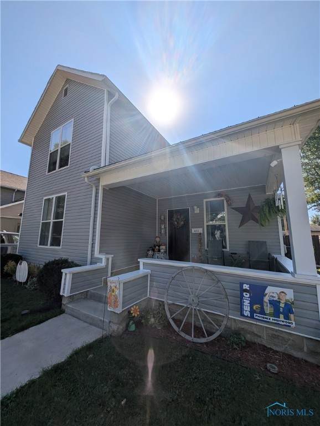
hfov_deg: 94.6
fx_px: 148
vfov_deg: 110.5
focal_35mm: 12
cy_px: 213
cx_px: 160
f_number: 1.95
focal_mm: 2.23
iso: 42
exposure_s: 1/4484
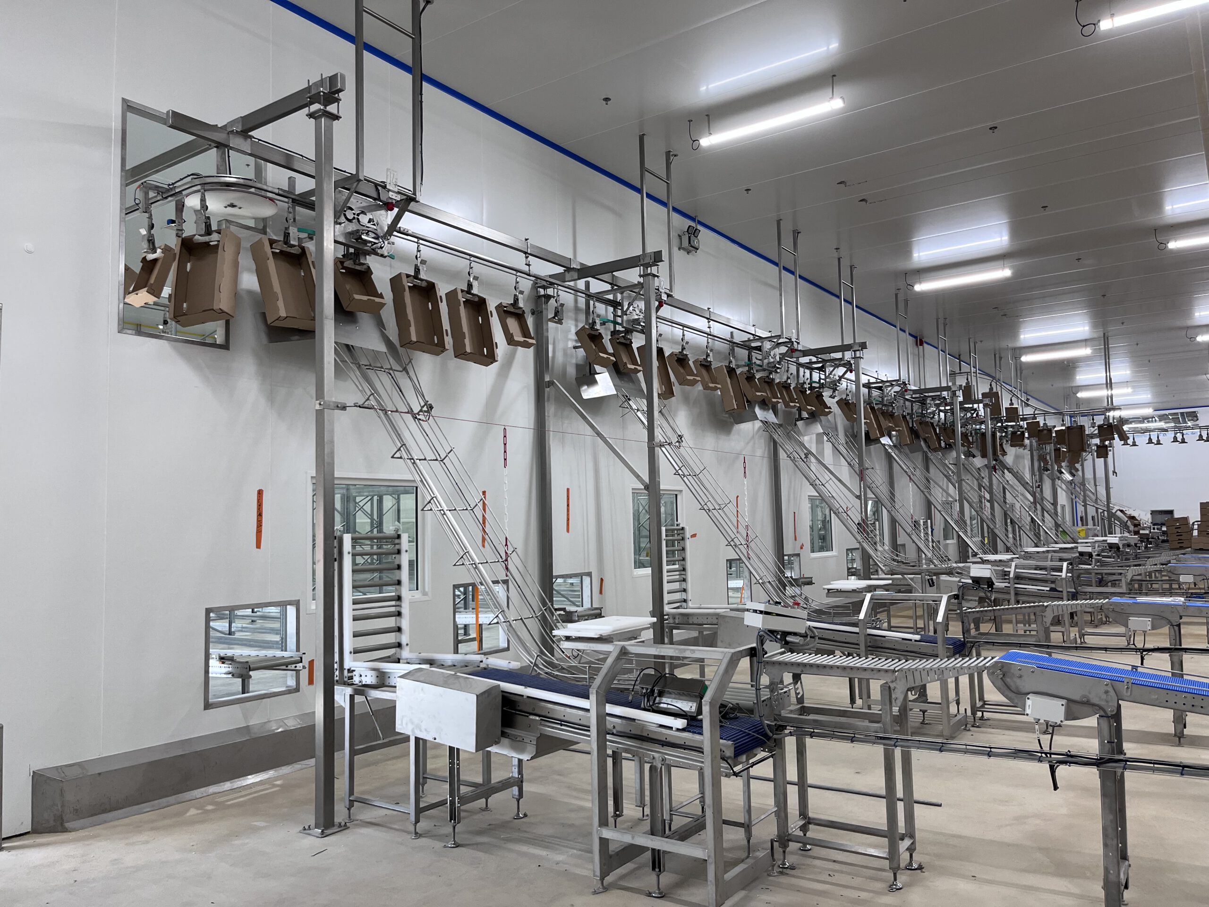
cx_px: 604
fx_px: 908
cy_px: 454
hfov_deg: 67.3
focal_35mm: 26
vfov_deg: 53.1
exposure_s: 1/100
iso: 125
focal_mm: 5.1
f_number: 1.6
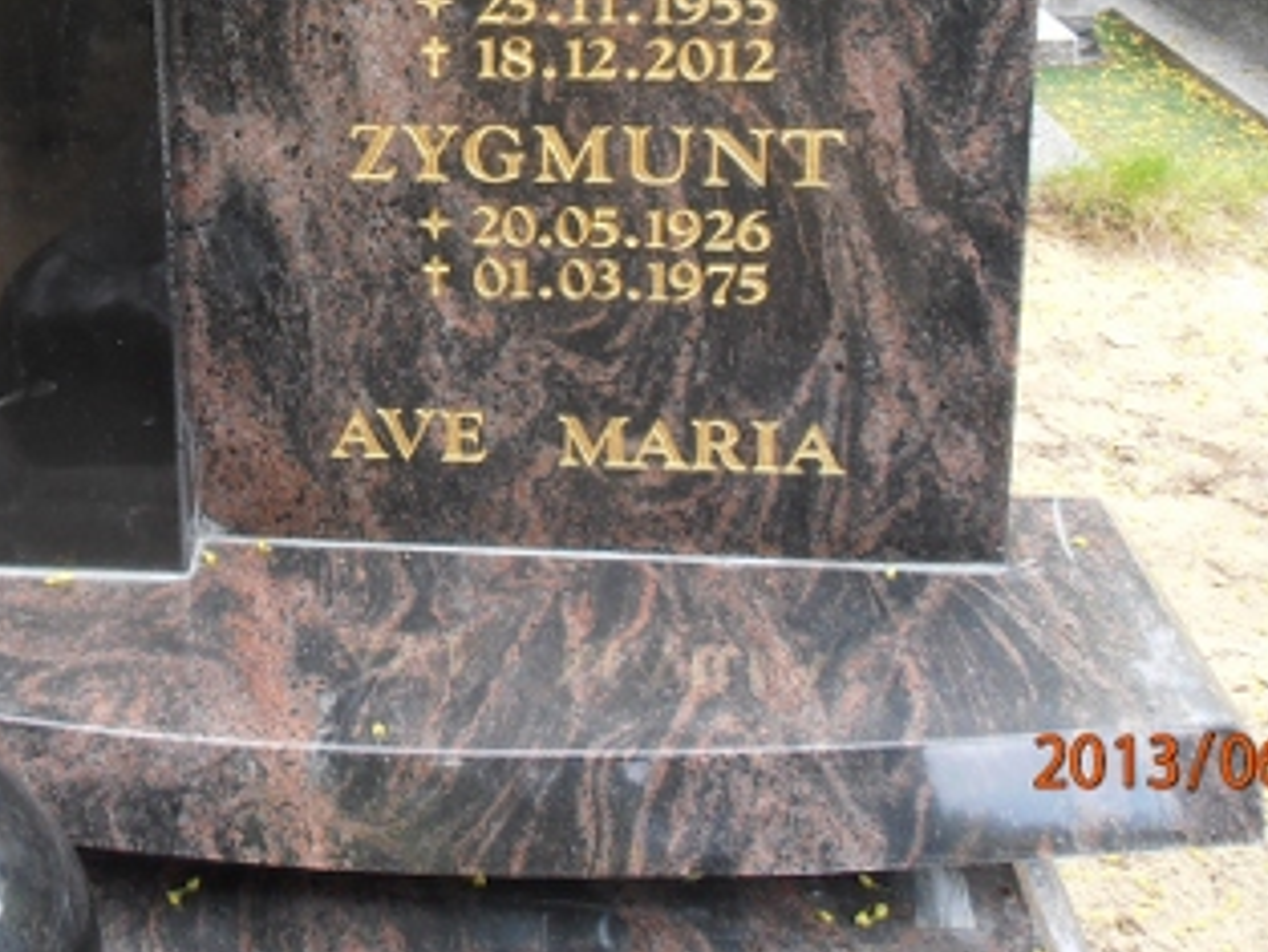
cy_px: -4
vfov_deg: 27.9
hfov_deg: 37.6
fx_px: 1796
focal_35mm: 49
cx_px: 267
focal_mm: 4.2
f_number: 3
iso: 80
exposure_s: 1/60
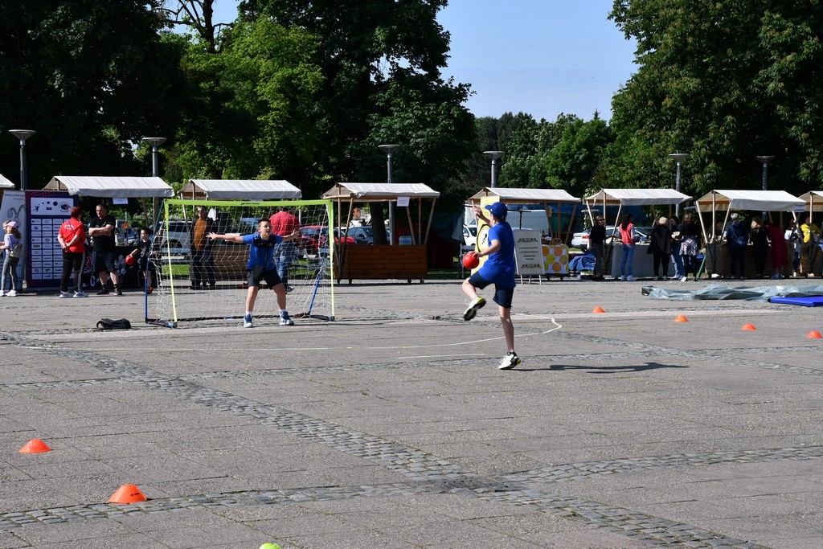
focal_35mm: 67
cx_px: 412
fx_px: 1532
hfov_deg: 30.1
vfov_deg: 20.3
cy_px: 274
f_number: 9
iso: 100
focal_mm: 45
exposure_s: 1/320
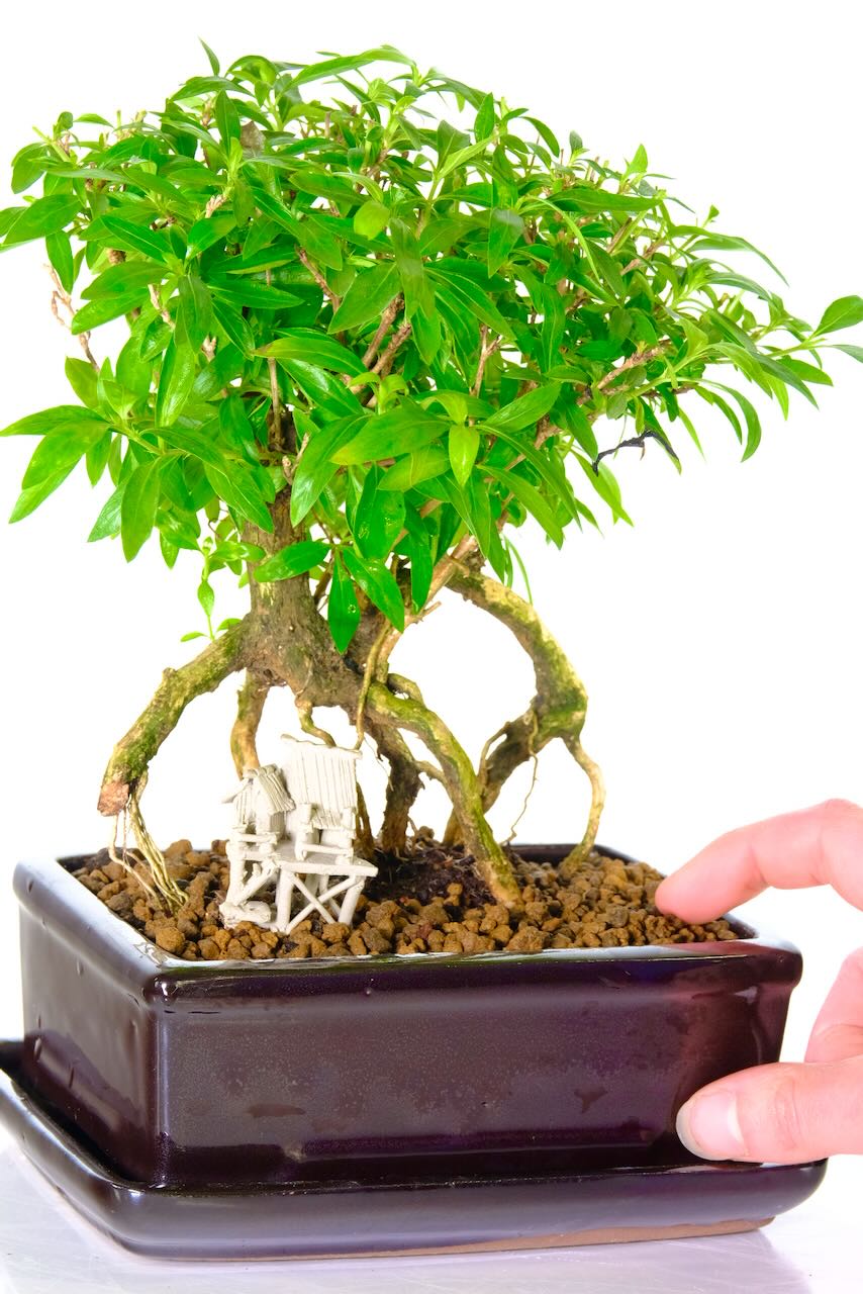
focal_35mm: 150
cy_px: 647
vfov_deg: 13.7
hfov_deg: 9.2
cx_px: 432
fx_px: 5390
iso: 1600
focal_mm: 99.8
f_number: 11
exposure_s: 1/13
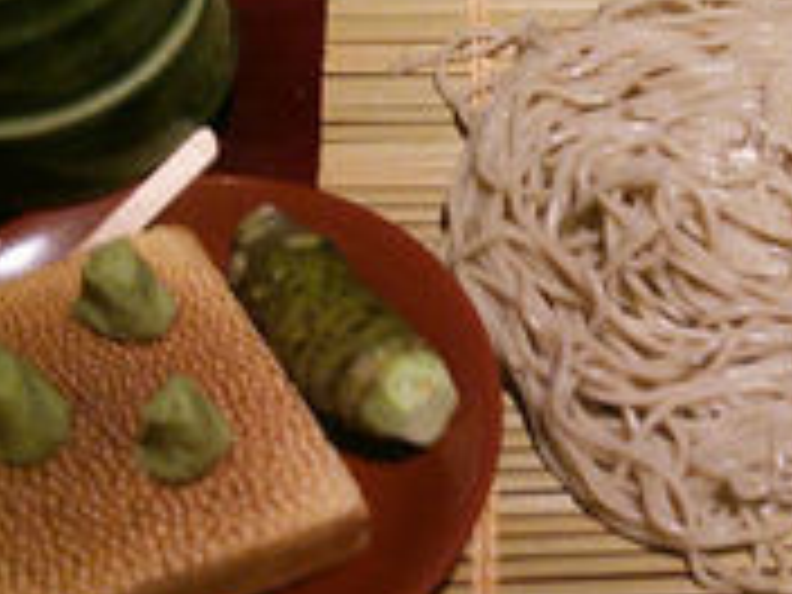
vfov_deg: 21.6
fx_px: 1556
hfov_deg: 28.0
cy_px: 360
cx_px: 634
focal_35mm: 68
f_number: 1.94
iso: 160
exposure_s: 1/20
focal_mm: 4.06
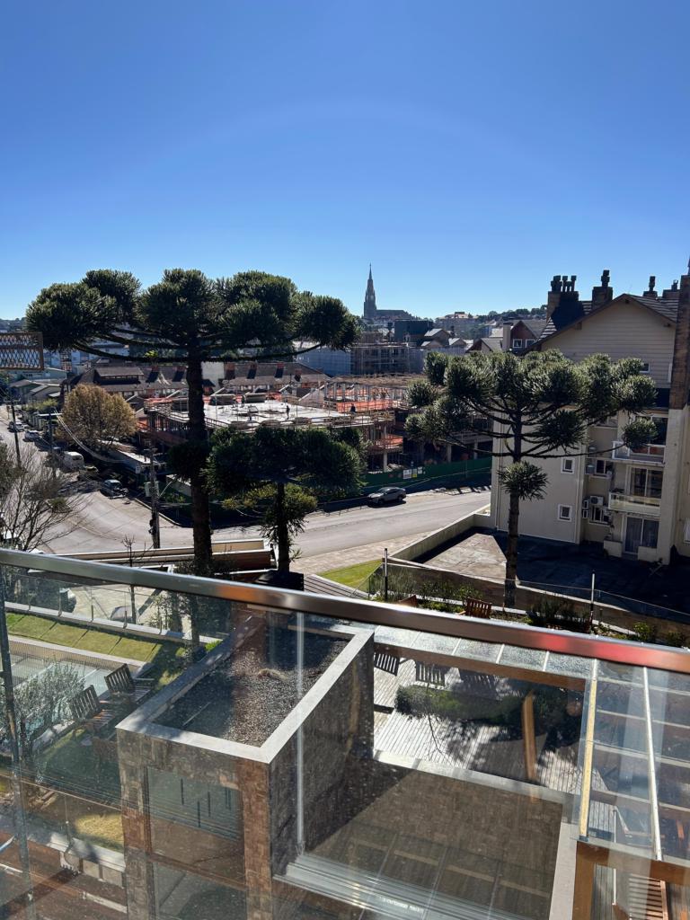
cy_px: 460
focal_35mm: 26
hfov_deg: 53.1
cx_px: 345
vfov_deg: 67.3
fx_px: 691
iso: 50
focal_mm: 5.7
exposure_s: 1/5319
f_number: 1.5
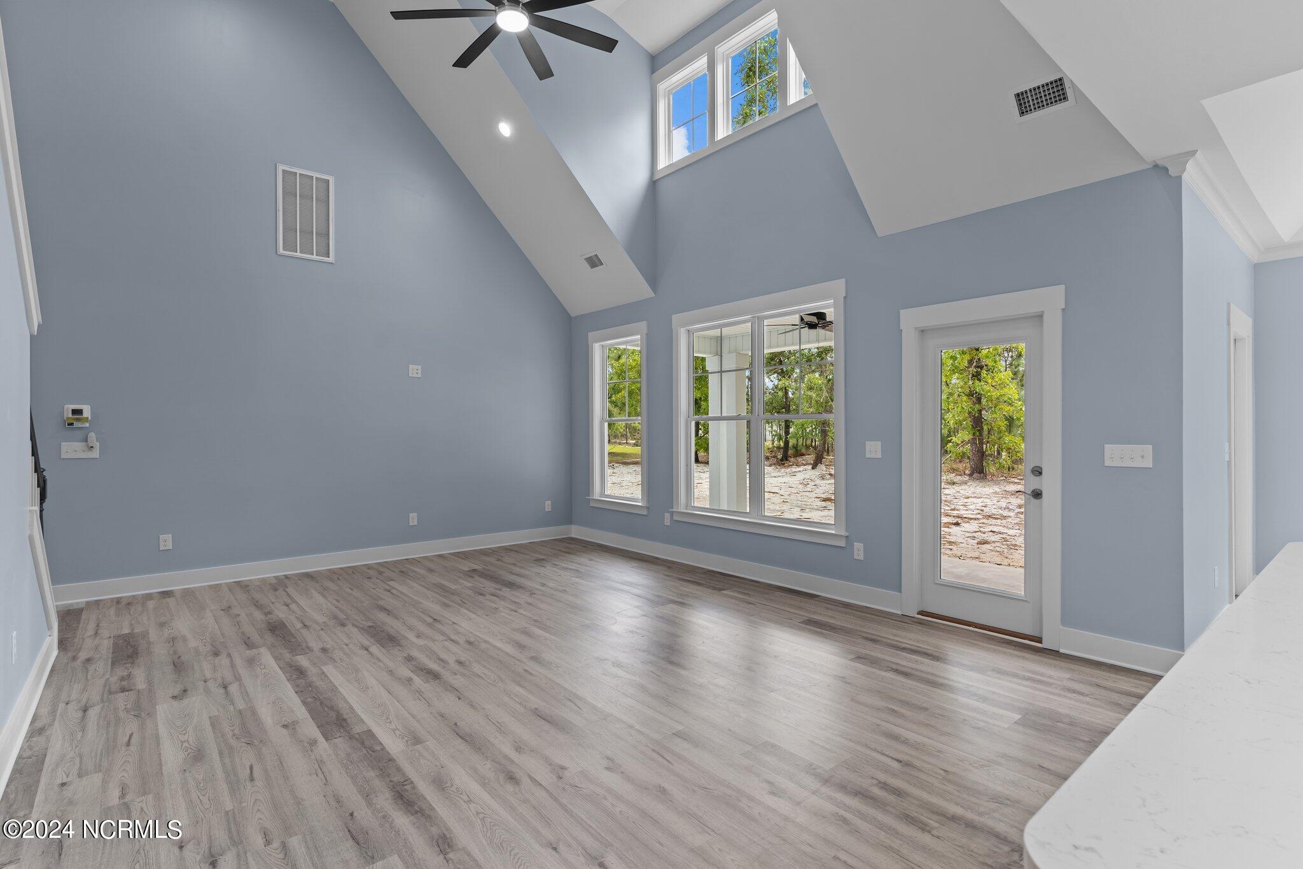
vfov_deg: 70.4
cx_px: 652
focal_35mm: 17
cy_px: 434
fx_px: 615
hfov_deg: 93.3
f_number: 7.1
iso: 160
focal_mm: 17
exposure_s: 1/4
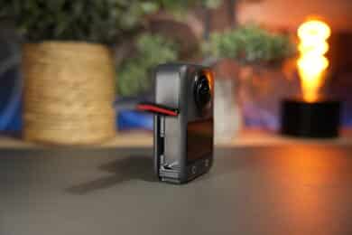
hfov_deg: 52.3
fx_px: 359
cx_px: 176
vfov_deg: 36.2
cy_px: 118
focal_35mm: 37
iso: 100
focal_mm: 36.7
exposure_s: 1/100
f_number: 2.8
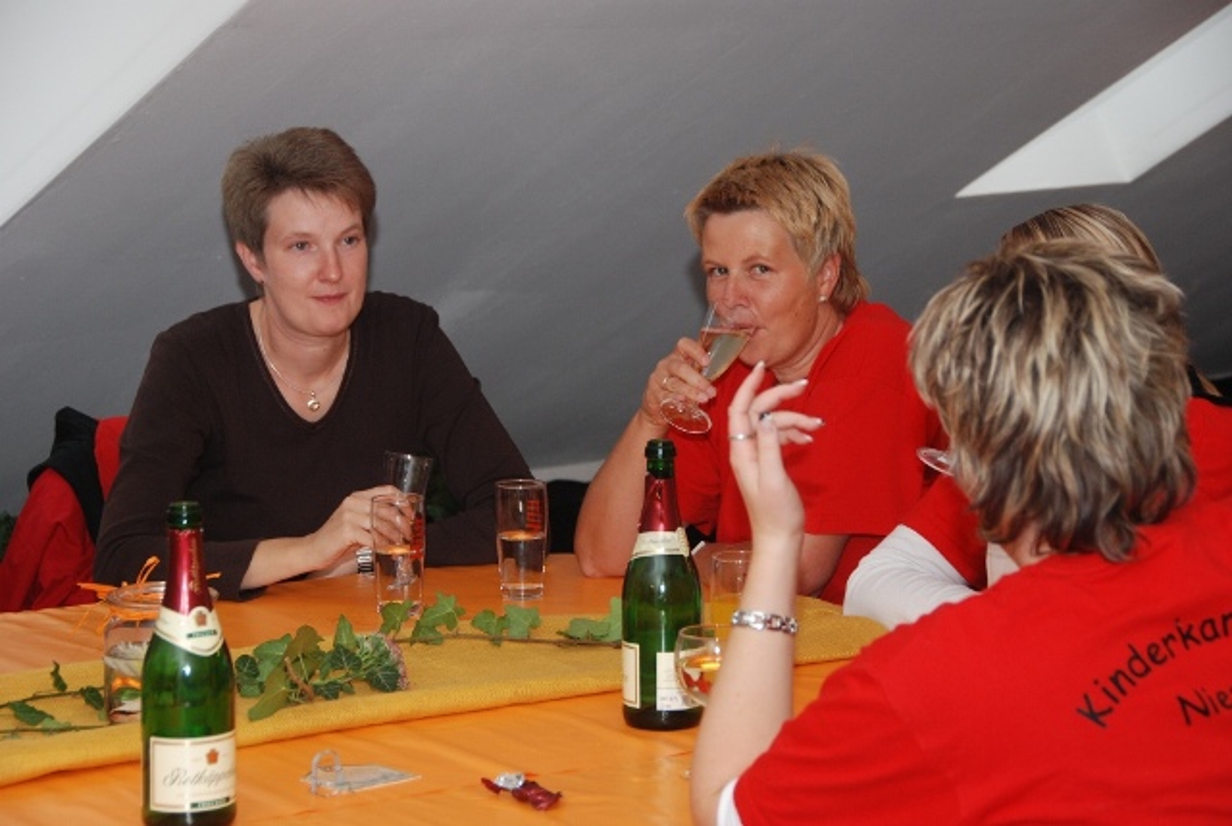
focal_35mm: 105
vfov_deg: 13.1
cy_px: 413
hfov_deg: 19.4
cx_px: 616
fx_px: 3599
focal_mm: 70
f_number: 5.6
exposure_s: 1/60
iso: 400
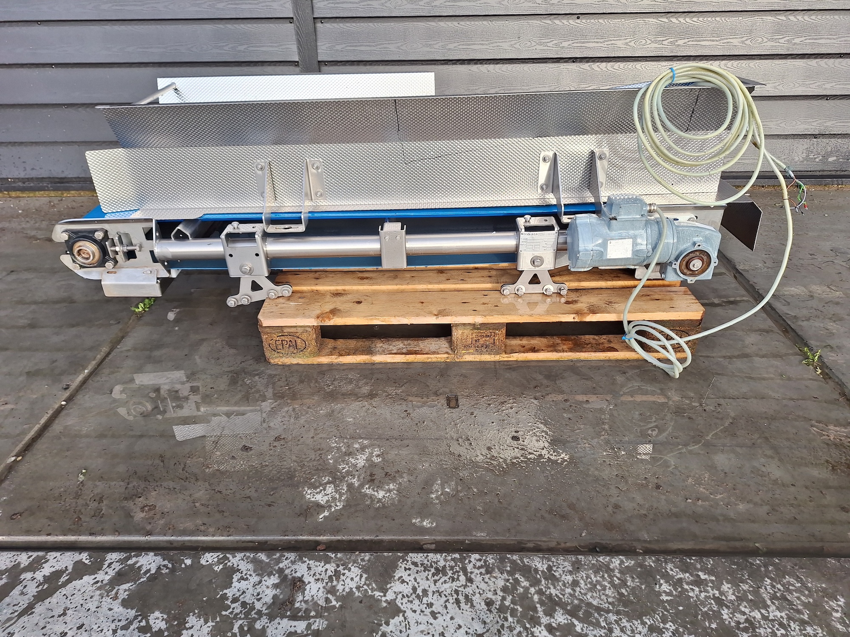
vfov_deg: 58.9
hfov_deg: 73.9
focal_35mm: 23
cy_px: 318
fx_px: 565
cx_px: 425
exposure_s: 1/886
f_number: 1.8
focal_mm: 5.54
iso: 40
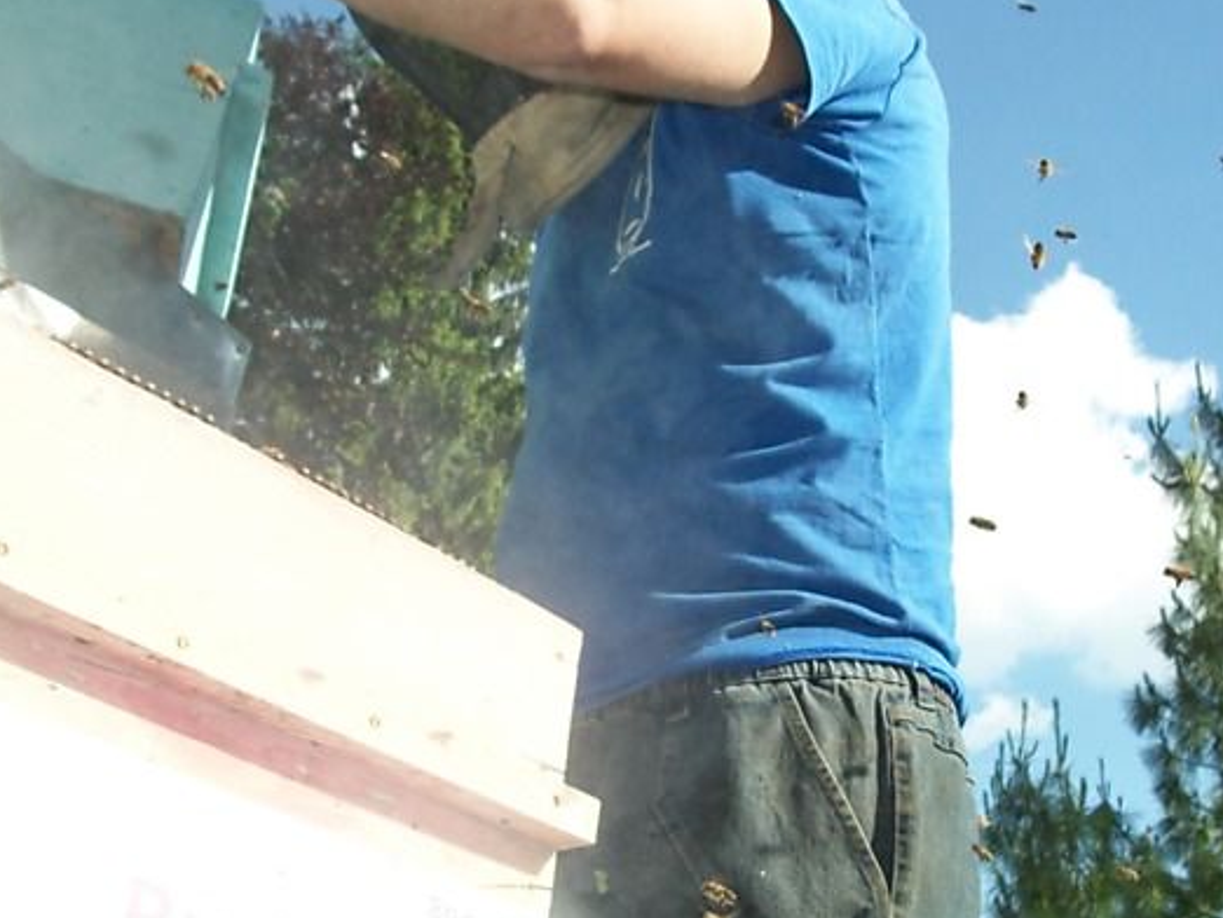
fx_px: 1732
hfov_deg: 38.9
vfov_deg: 29.6
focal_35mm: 49
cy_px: 581
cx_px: 665
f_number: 2.9
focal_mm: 5.7
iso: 80
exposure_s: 1/800
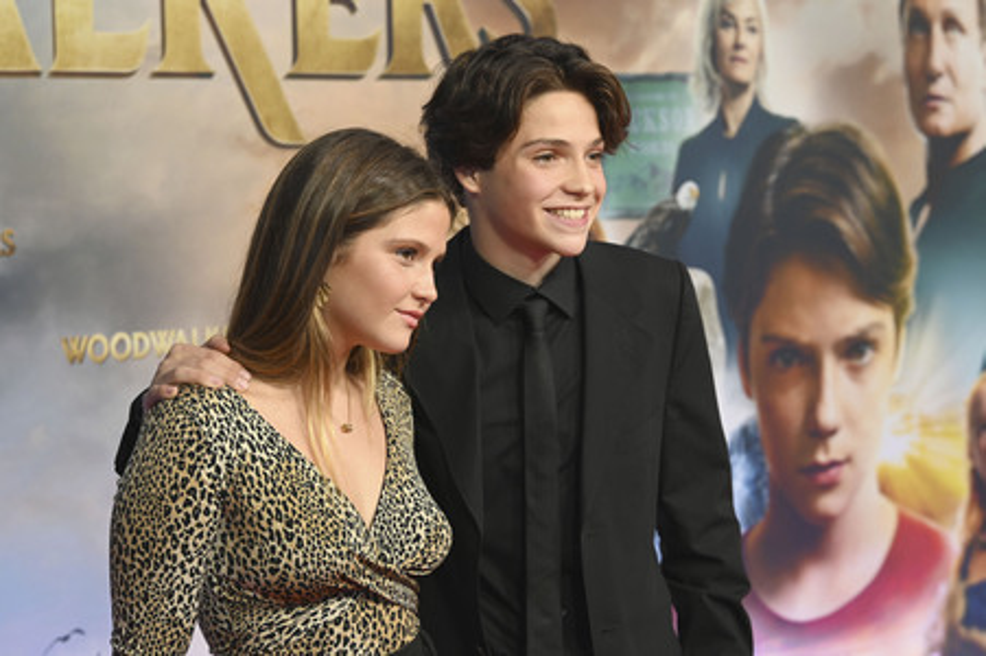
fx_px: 2053
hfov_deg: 27.0
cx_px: 493
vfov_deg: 18.2
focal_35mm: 75
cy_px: 328
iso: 800
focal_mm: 75
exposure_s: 1/160
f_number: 5.6
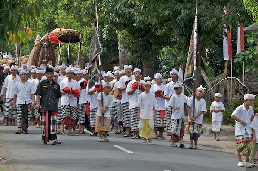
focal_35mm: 202
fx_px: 1449
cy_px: 86
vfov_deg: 6.8
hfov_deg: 10.2
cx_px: 129
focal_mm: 135
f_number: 9
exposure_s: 1/320
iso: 320
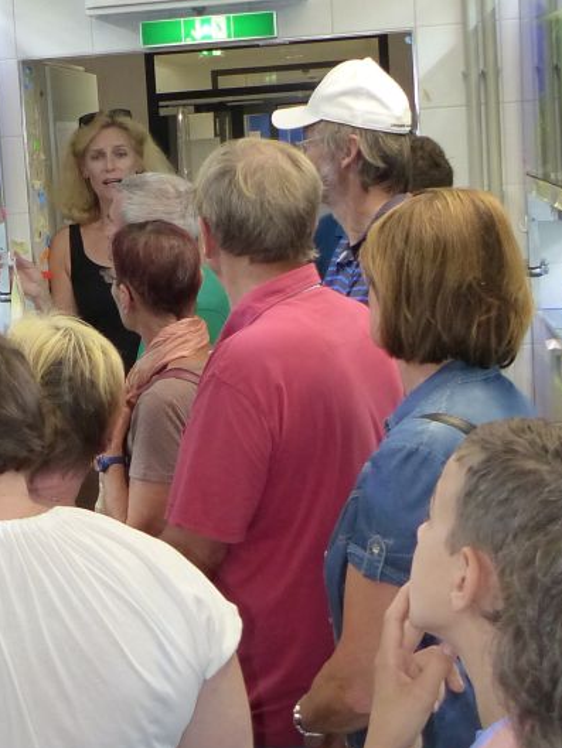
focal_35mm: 67
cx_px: 67
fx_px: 1450
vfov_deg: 28.9
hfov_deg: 21.5
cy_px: 299
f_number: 2.8
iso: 320
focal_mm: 4.5
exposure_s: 1/60
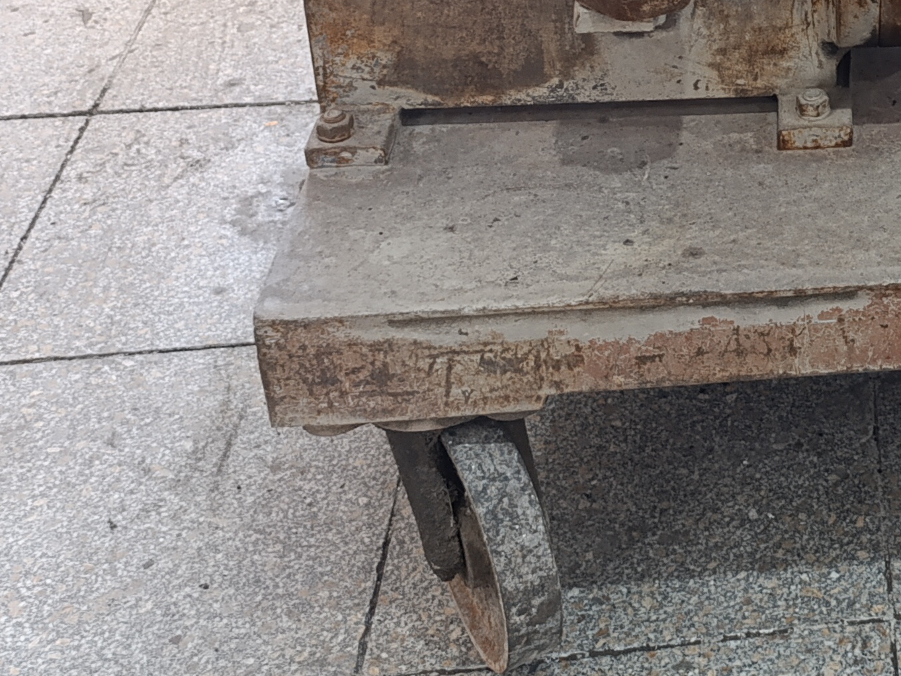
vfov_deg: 19.7
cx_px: 1202
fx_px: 1796
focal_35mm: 69
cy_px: -187
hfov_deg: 24.3
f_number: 1.6
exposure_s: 1/40
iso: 1000
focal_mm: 6.14
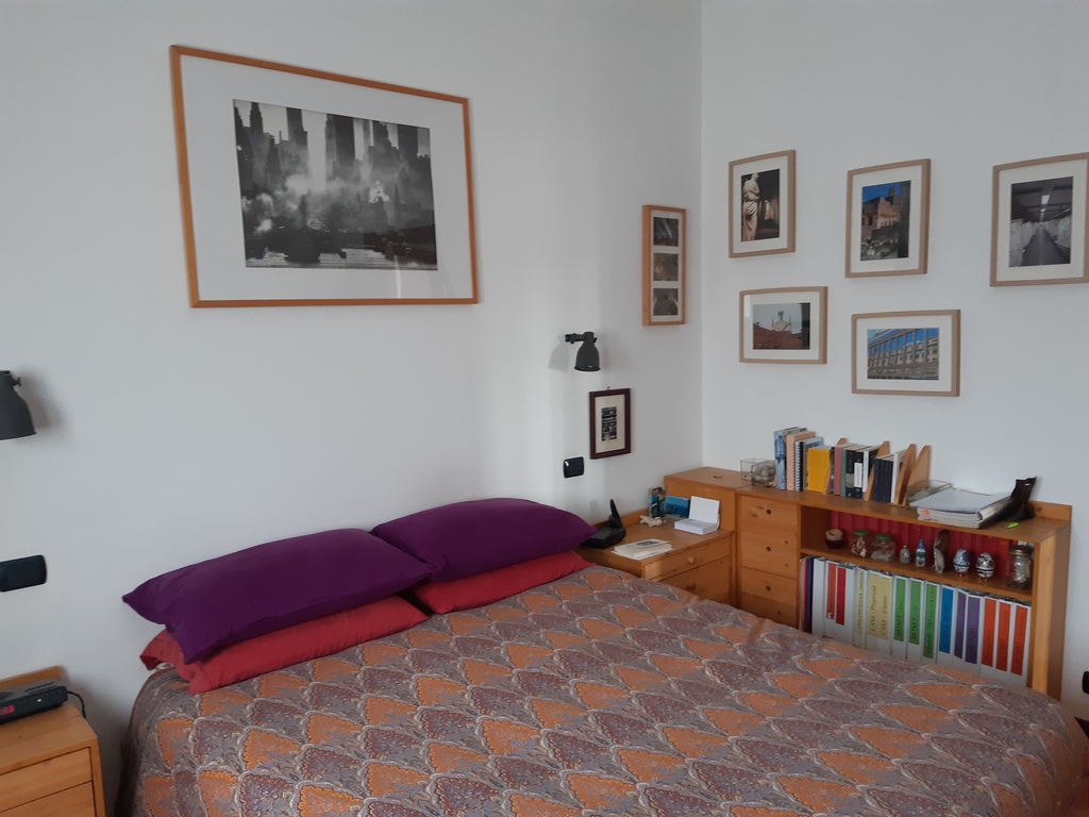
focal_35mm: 26
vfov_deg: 53.1
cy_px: 408
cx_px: 544
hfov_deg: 67.3
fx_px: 818
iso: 160
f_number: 1.7
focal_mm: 3.92
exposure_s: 1/50
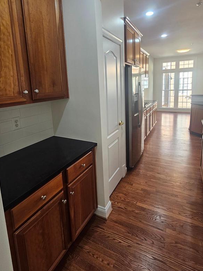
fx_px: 141
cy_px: 109
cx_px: 105
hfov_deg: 71.6
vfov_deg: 86.7
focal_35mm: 18
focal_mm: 2.2
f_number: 2.2
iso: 125
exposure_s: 1/60
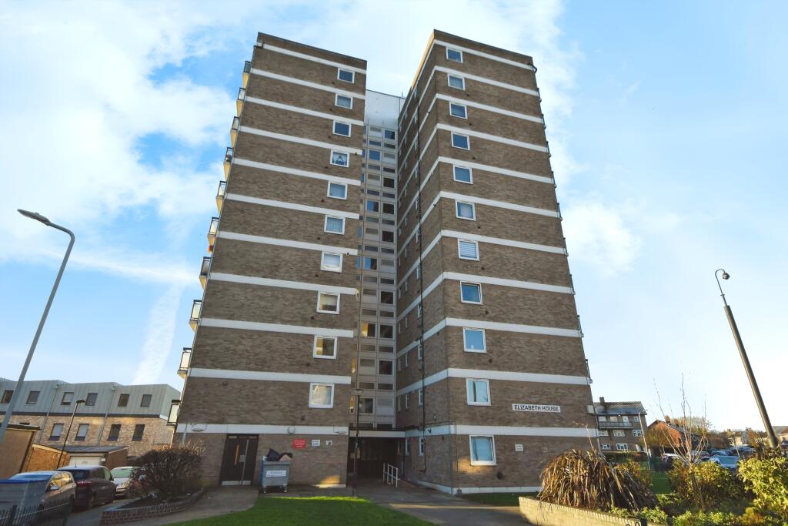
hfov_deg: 85.4
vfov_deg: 63.2
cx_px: 394
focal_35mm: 20
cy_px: 263
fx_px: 427
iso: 800
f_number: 8
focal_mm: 13
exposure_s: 1/500
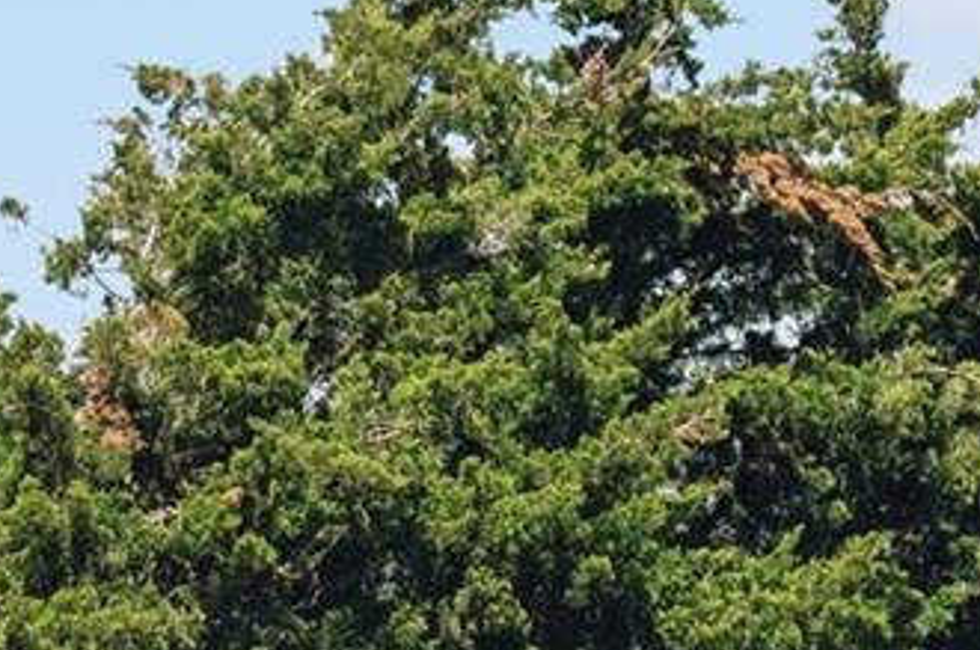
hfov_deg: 11.8
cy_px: 300
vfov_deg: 7.9
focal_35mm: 174
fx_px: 4730
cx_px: 359
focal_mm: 28
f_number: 8
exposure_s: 1/4000
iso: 400
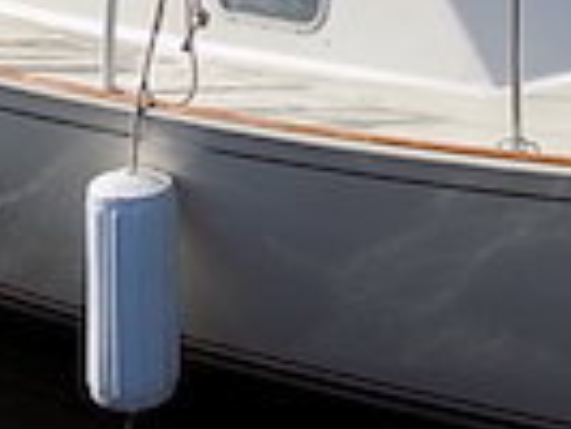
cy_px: -206
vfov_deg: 13.5
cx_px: 623
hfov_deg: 18.2
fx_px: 1717
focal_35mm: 104
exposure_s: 1/800
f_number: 3.1
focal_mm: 4
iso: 80
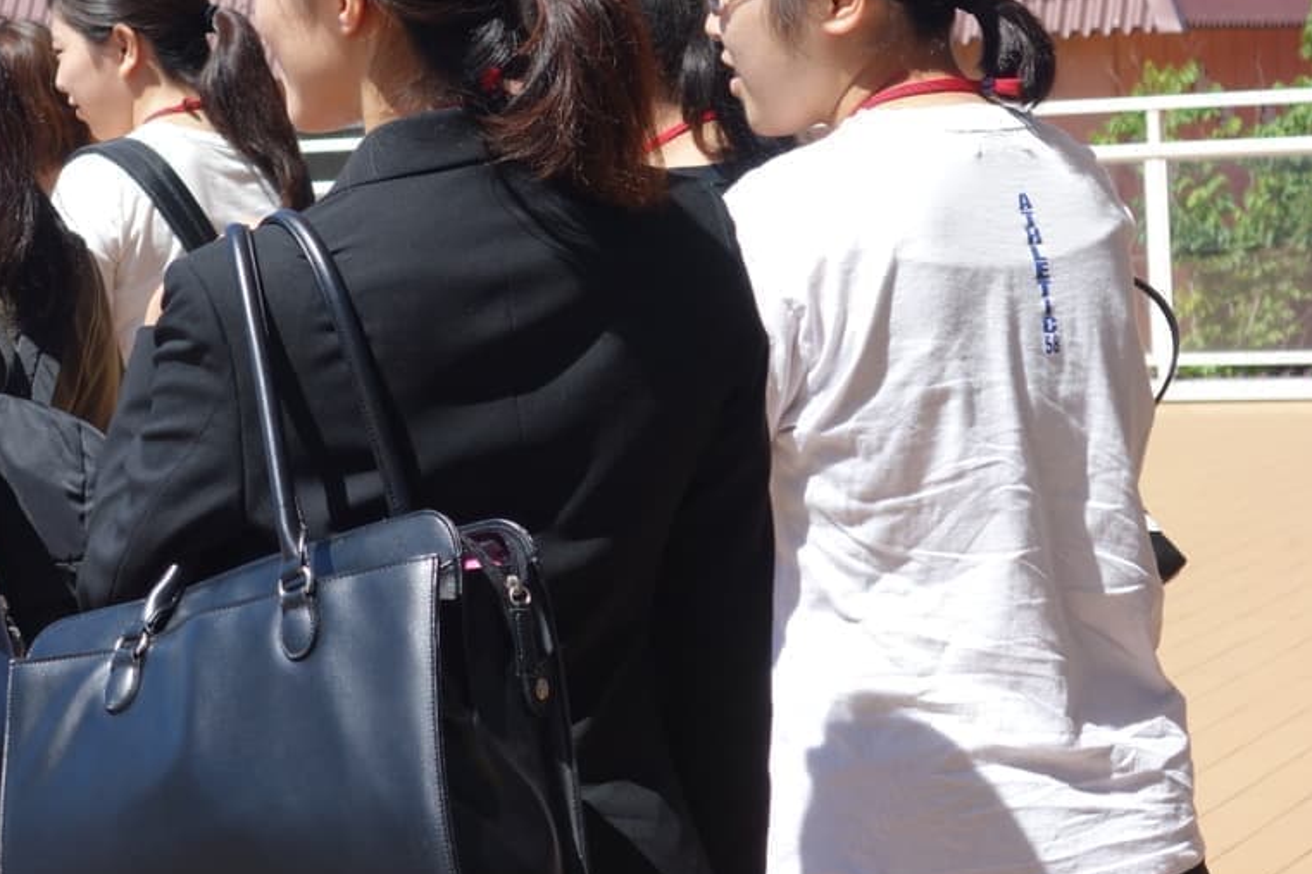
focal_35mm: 112
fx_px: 4081
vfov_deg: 12.2
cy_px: 290
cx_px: 434
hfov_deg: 18.2
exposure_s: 1/400
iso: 125
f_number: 5.6
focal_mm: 26.26
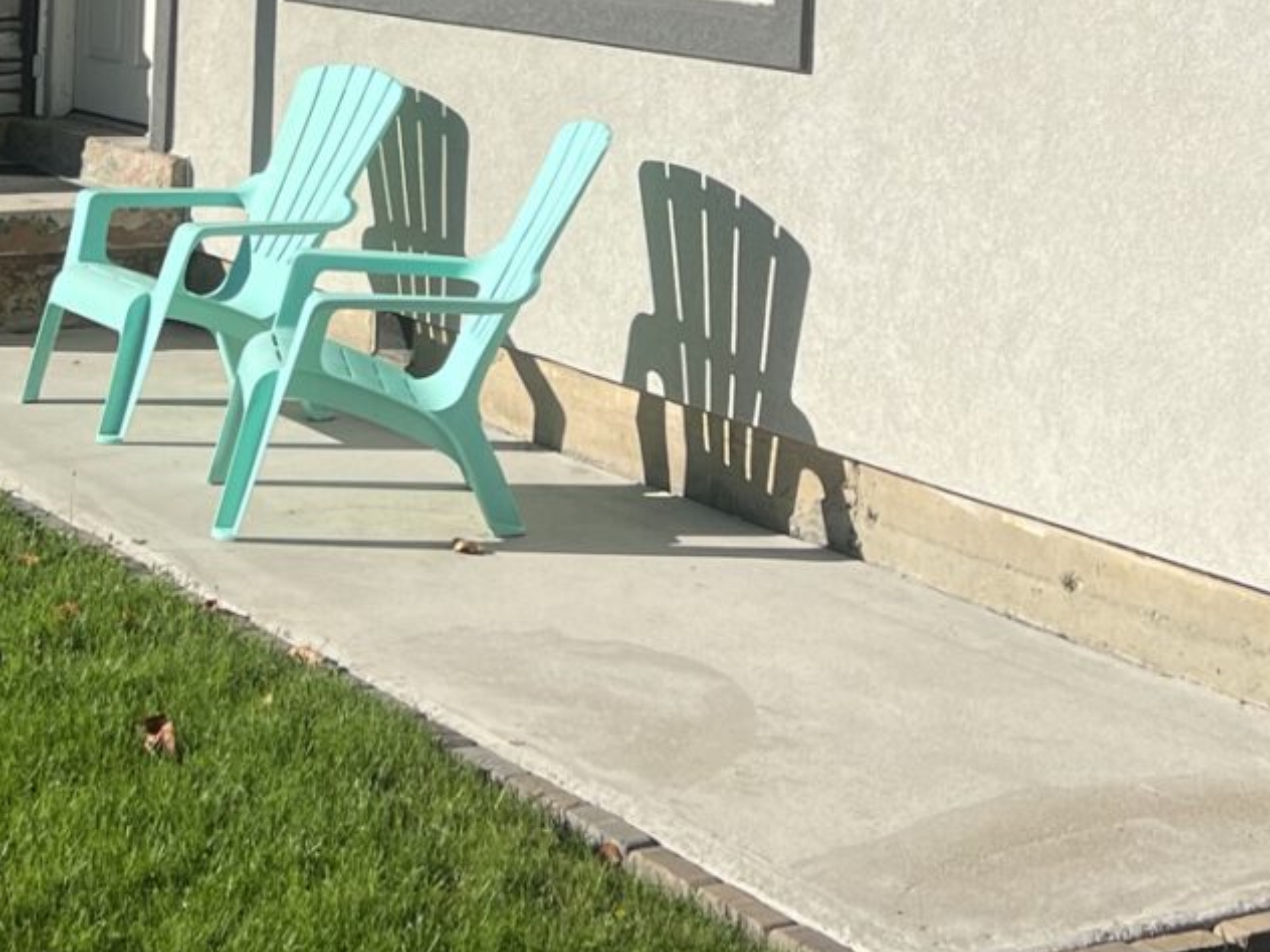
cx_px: 400
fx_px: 2898
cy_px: -167
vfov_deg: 17.8
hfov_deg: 24.6
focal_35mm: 79
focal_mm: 5.7
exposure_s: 1/6579
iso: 50
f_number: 1.5
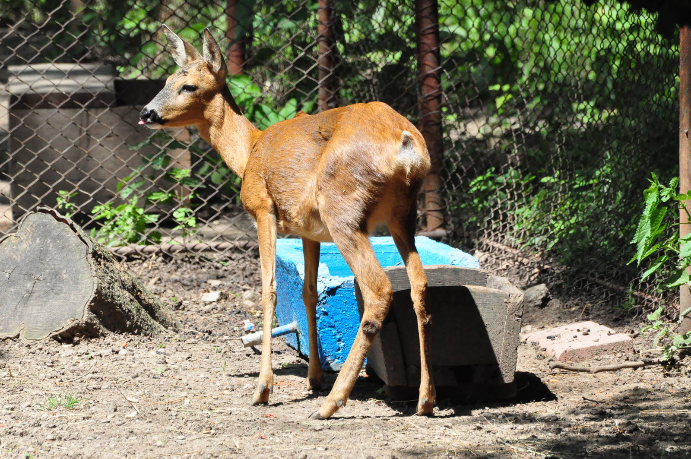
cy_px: 230
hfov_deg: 4.6
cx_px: 346
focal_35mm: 450
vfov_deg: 3.0
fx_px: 8628
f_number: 8
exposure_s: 1/4000
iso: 3200
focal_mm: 300
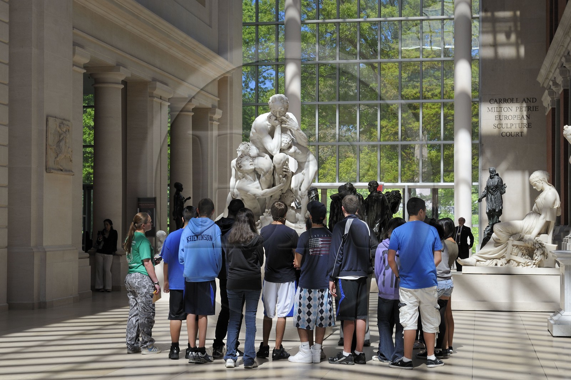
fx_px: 1110
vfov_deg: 19.4
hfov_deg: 28.8
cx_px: 286
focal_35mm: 70
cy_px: 190
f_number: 9
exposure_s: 1/80
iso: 400
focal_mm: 70
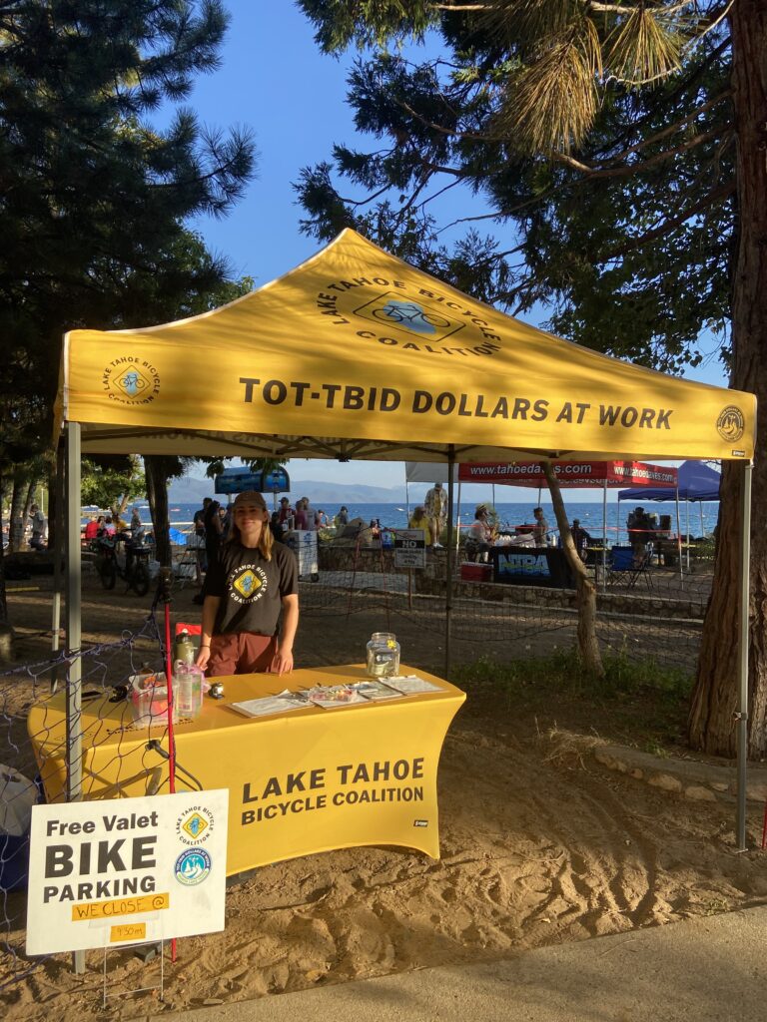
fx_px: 768
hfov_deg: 53.1
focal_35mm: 26
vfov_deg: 67.3
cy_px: 511
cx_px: 384
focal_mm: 4.25
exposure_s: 1/973
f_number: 1.8
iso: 32
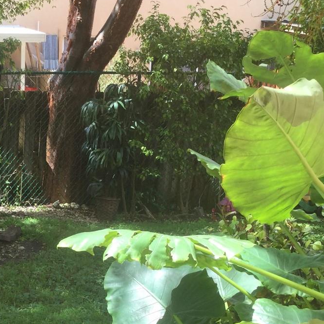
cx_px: 19
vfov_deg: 25.8
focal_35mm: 66
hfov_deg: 25.1
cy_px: 246
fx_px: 699
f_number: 2.4
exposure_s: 1/157
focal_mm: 3.3
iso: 25
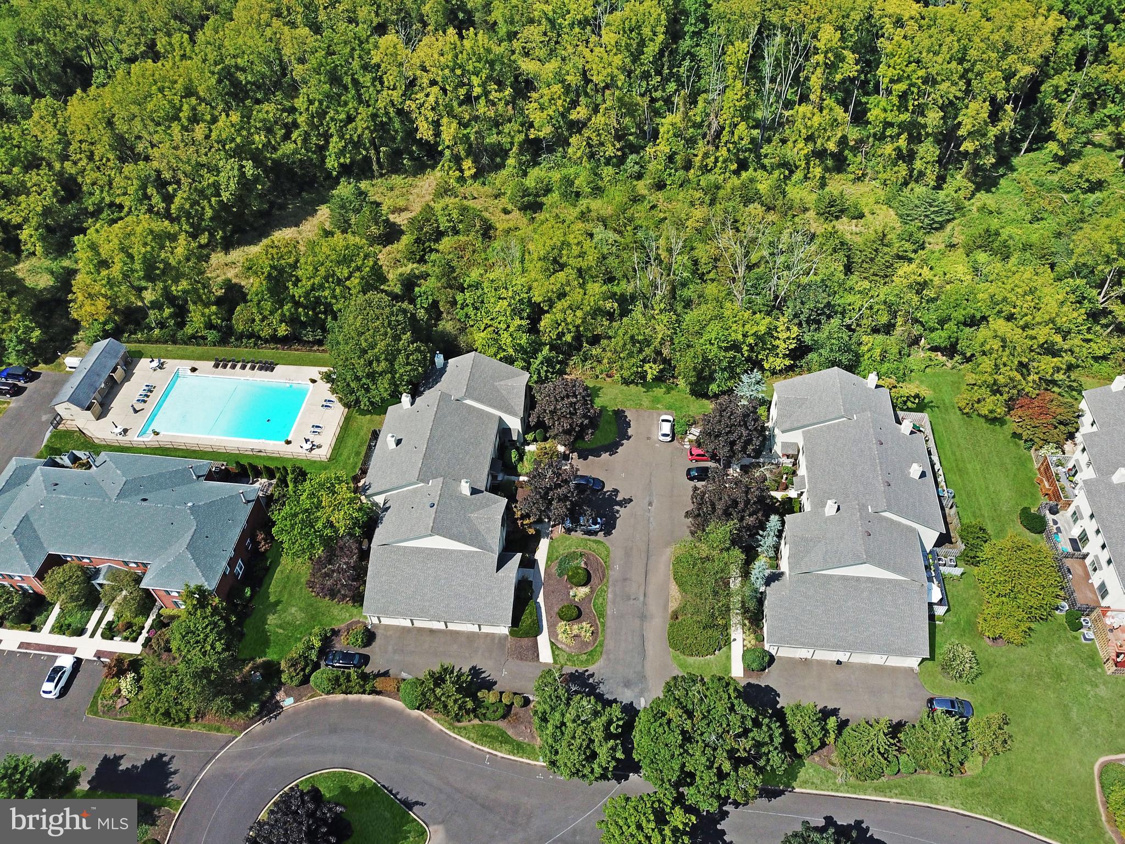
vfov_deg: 53.1
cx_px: 562
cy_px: 422
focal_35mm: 26
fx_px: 845
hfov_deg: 67.3
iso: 100
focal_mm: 4.73
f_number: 2.2
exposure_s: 1/1250
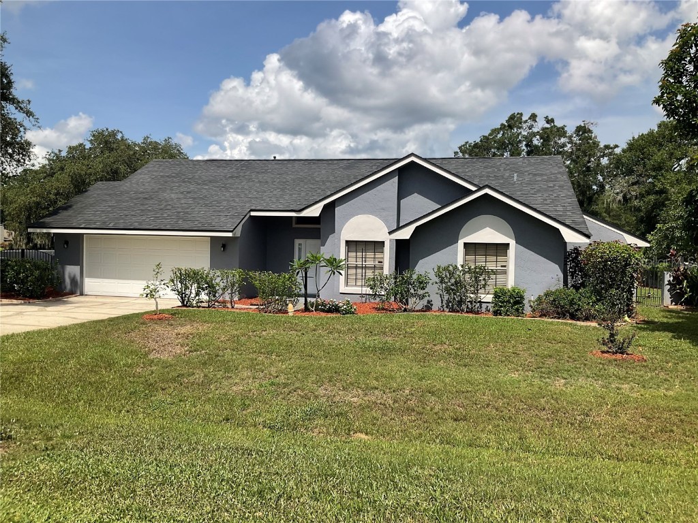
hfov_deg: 61.7
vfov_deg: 48.2
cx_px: 349
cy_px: 262
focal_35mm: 29
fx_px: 585
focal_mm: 3
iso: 16
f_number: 1.8
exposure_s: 1/2427
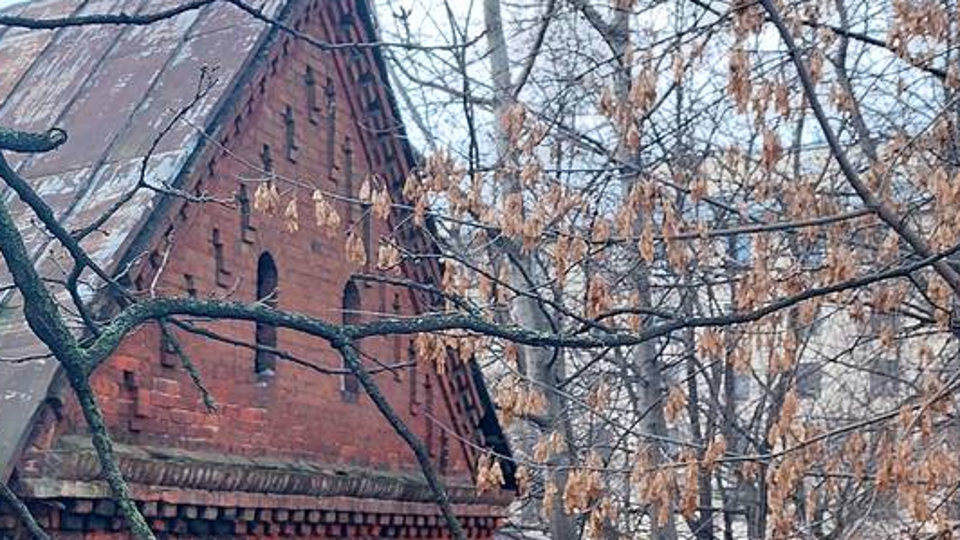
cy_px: 553
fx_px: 1502
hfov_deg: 33.7
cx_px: 105
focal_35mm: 59
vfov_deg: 19.7
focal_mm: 5.23
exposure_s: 1/50
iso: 100
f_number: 1.8
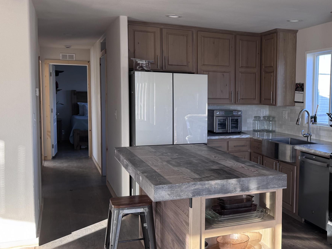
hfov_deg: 42.8
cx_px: 265
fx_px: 403
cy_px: 126
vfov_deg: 34.4
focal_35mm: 42
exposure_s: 1/121
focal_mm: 6.76
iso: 100
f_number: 1.78
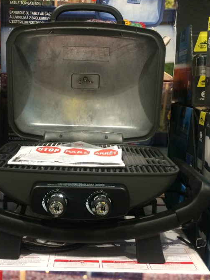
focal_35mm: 44
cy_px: 134
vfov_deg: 42.9
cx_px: 87
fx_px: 356
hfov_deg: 32.8
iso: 160
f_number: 2.2
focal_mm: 4.15
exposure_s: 1/30
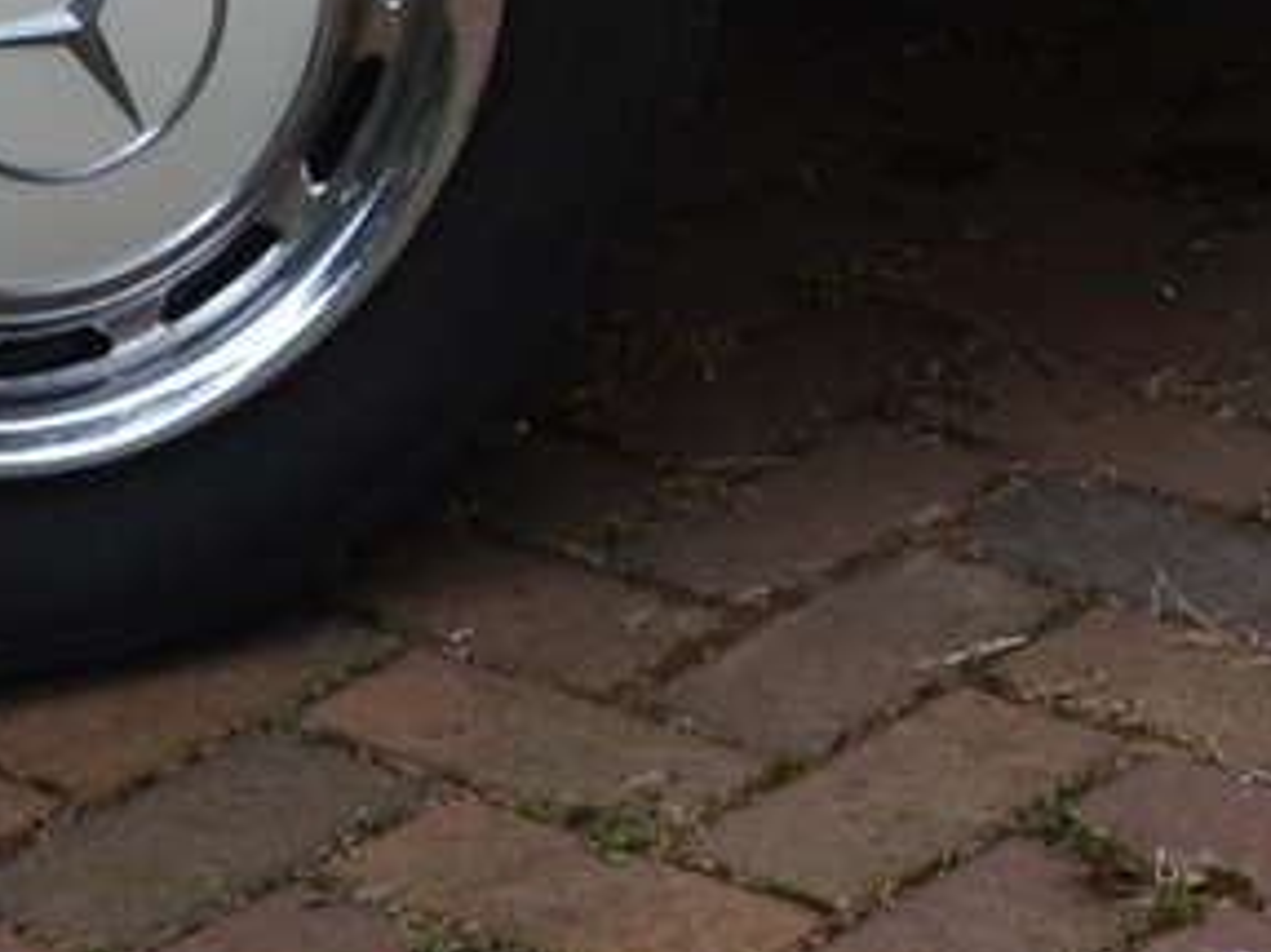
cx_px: 1470
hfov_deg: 8.1
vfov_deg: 5.8
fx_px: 8845
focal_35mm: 241
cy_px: -1769
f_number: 7.1
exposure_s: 1/200
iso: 100
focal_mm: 24
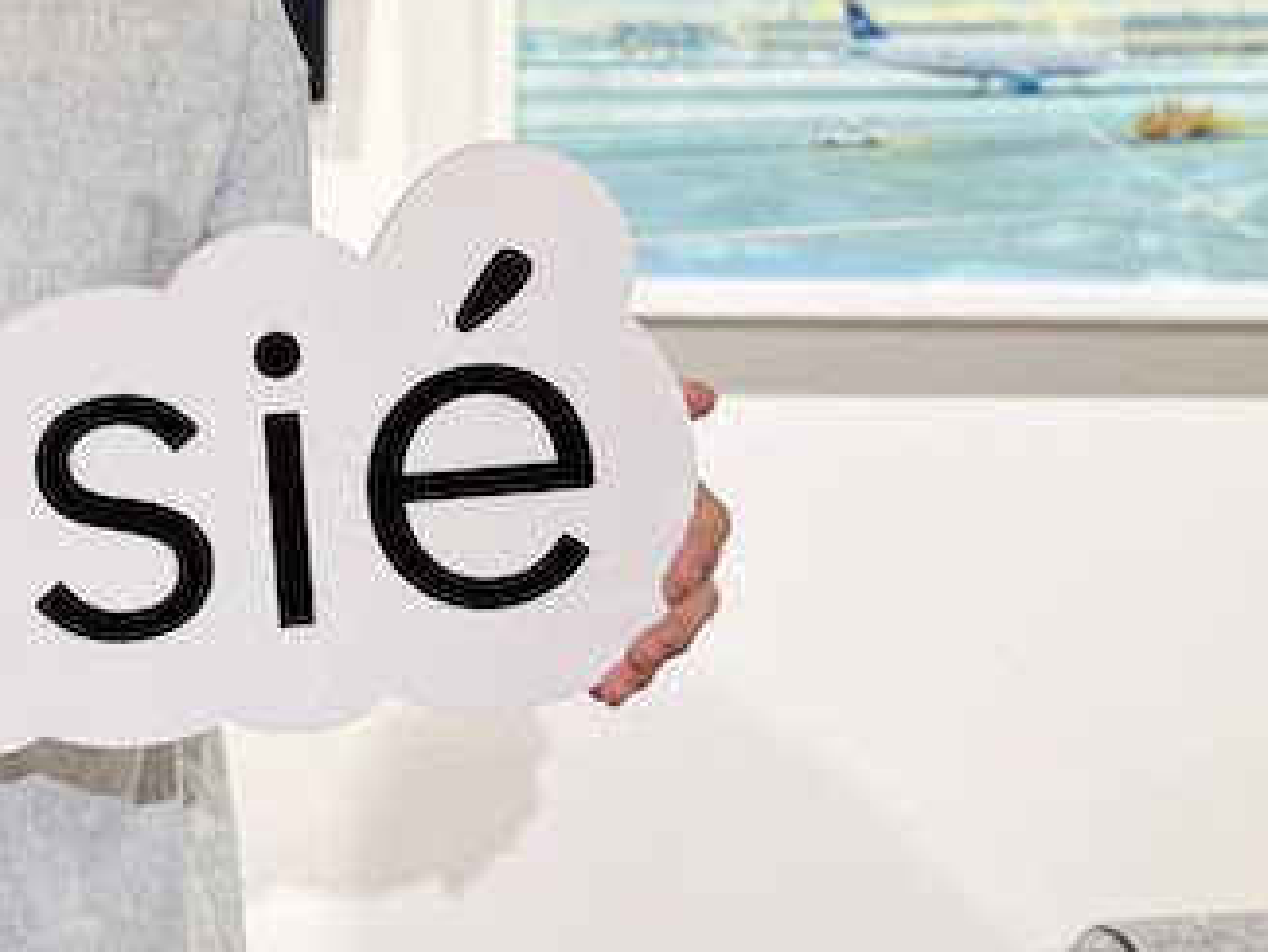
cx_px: -12
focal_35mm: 56
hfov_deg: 31.6
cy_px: 45
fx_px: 2052
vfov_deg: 25.1
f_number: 1.6
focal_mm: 4.2
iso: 64
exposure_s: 1/120
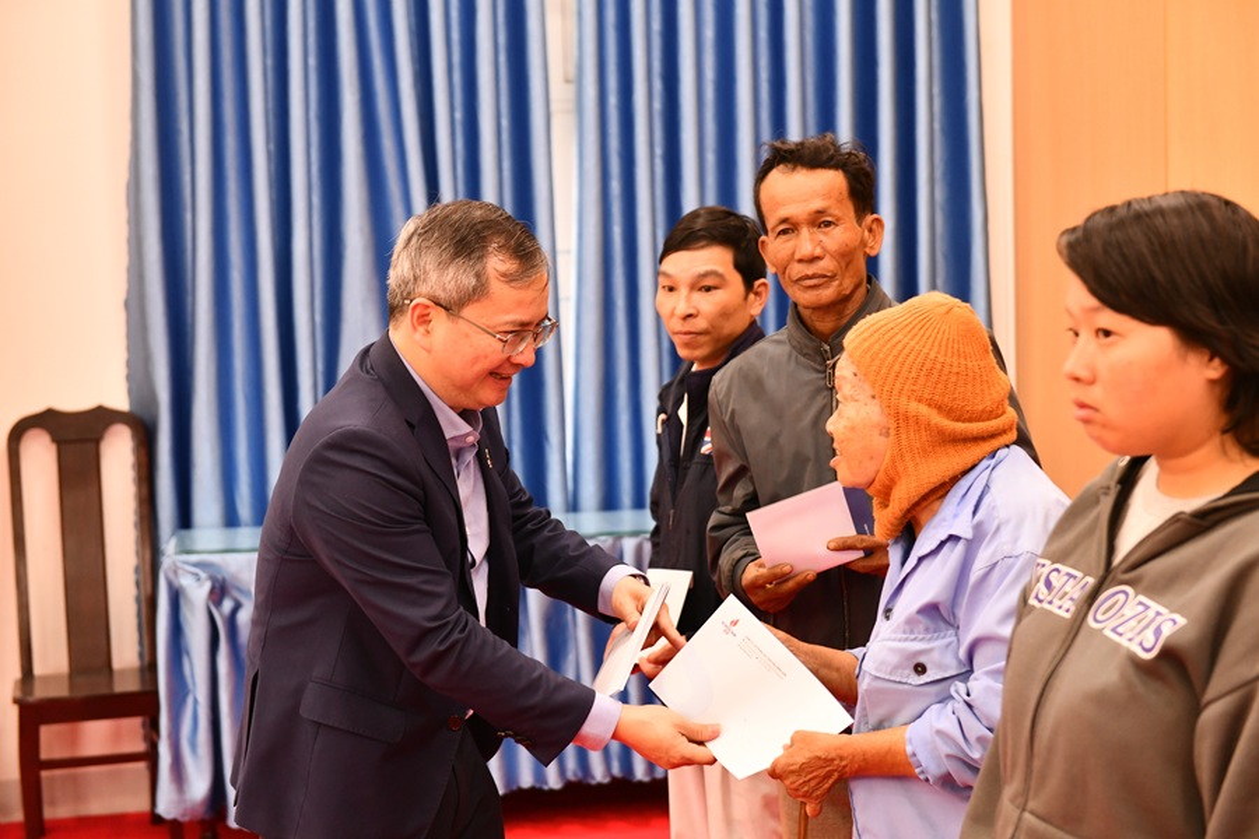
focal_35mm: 60
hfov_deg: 33.4
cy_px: 420
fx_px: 2098
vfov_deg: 22.6
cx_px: 630
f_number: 4.5
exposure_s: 1/80
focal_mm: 60
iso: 1600
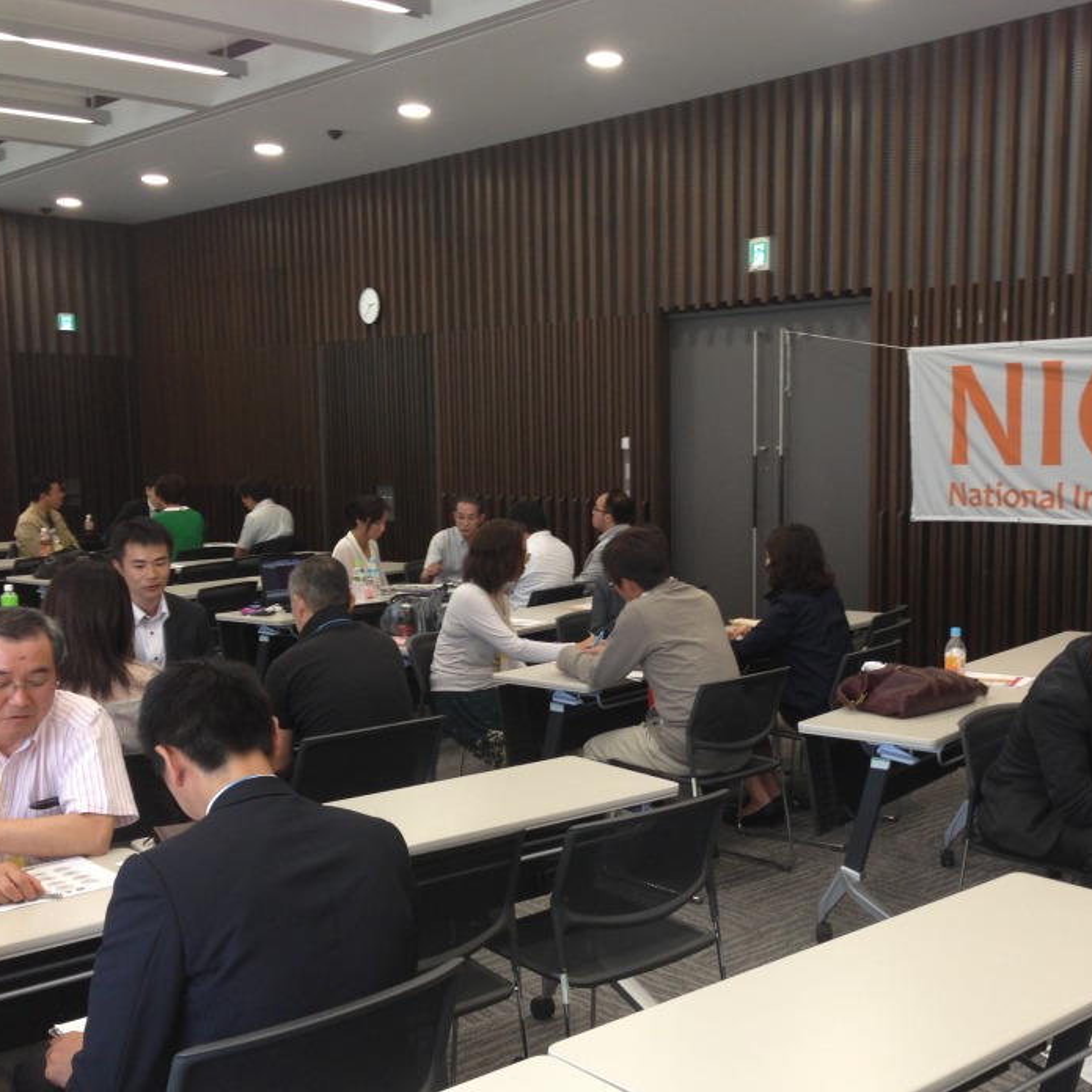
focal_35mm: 43
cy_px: 602
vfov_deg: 39.1
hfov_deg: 38.9
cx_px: 694
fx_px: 1535
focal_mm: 4.13
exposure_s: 1/24
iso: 50
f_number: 2.4
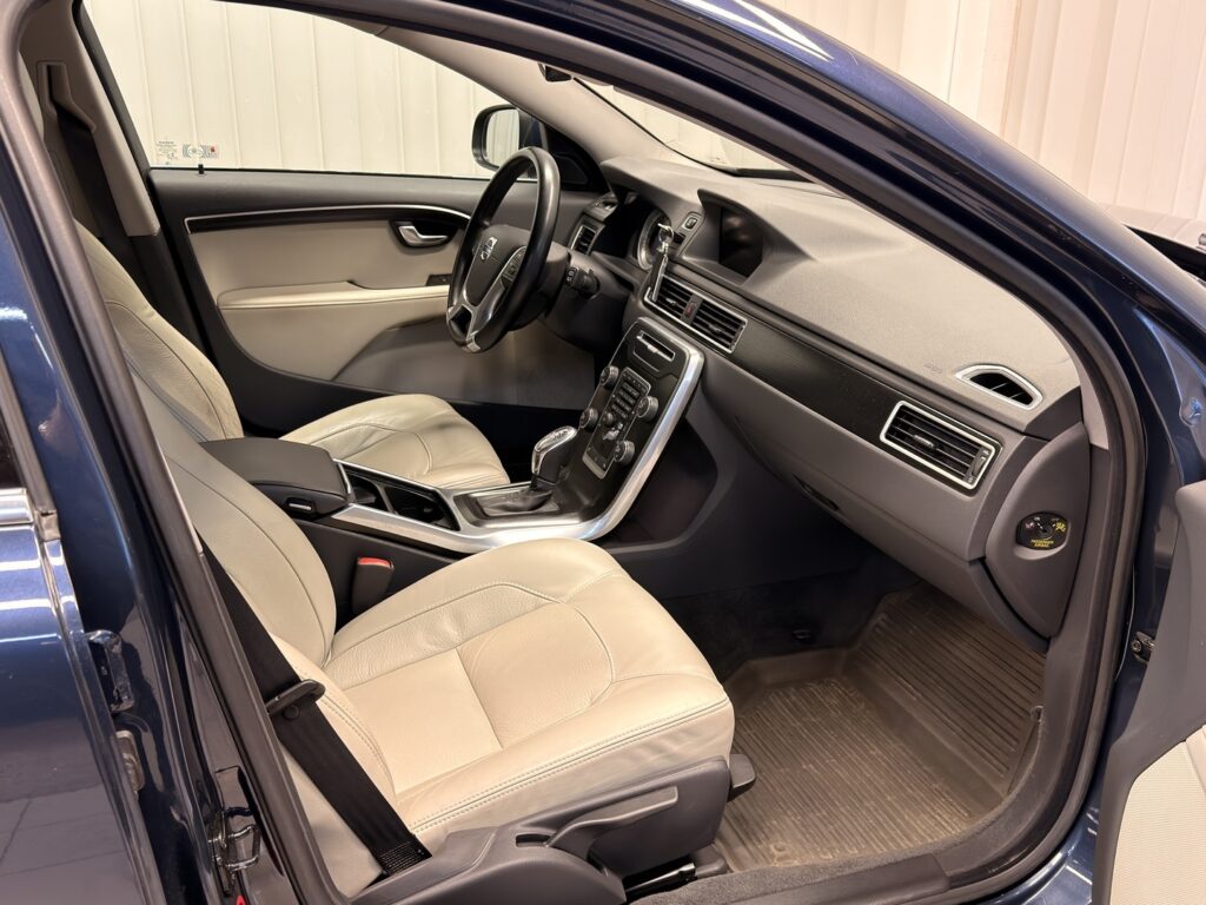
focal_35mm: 35
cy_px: 452
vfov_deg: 40.7
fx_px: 1219
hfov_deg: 52.6
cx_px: 603
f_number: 1.78
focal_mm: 6.76
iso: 200
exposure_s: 1/50
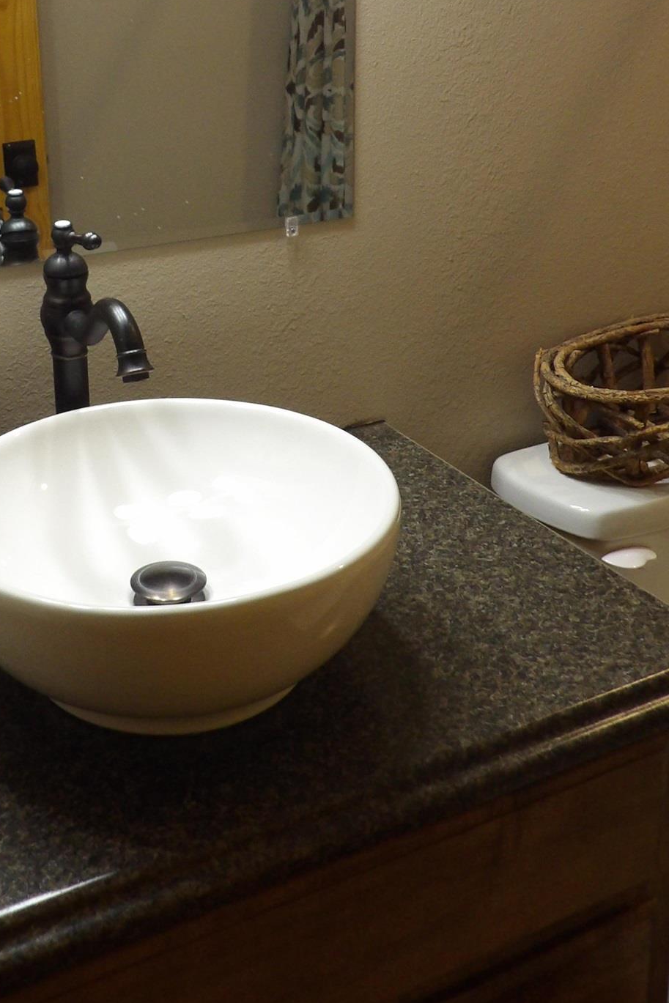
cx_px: 188
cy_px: 237
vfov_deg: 44.7
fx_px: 1170
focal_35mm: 42
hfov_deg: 31.5
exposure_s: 1/60
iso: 252
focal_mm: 4.3
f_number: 2.8
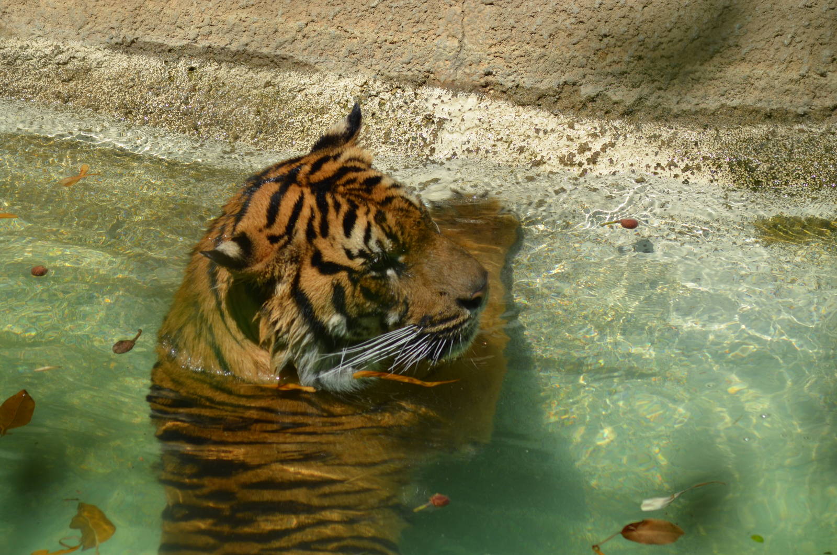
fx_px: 6439
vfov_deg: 4.9
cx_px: 418
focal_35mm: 278
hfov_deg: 7.4
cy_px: 278
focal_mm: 185
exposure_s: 1/1600
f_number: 7.1
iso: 400
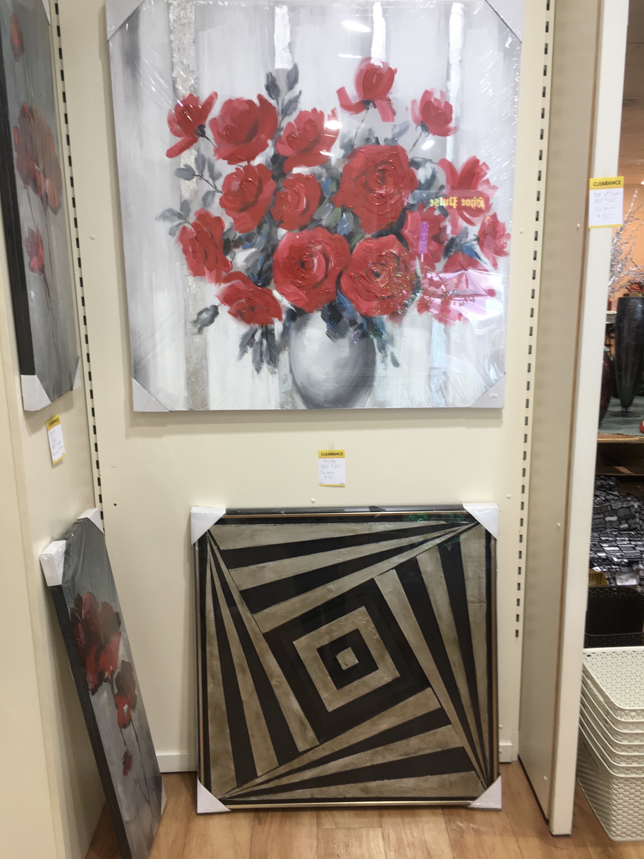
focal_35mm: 29
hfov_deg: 48.2
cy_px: 430
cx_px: 322
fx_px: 719
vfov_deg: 61.7
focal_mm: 4.15
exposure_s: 1/50
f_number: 2.2
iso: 32
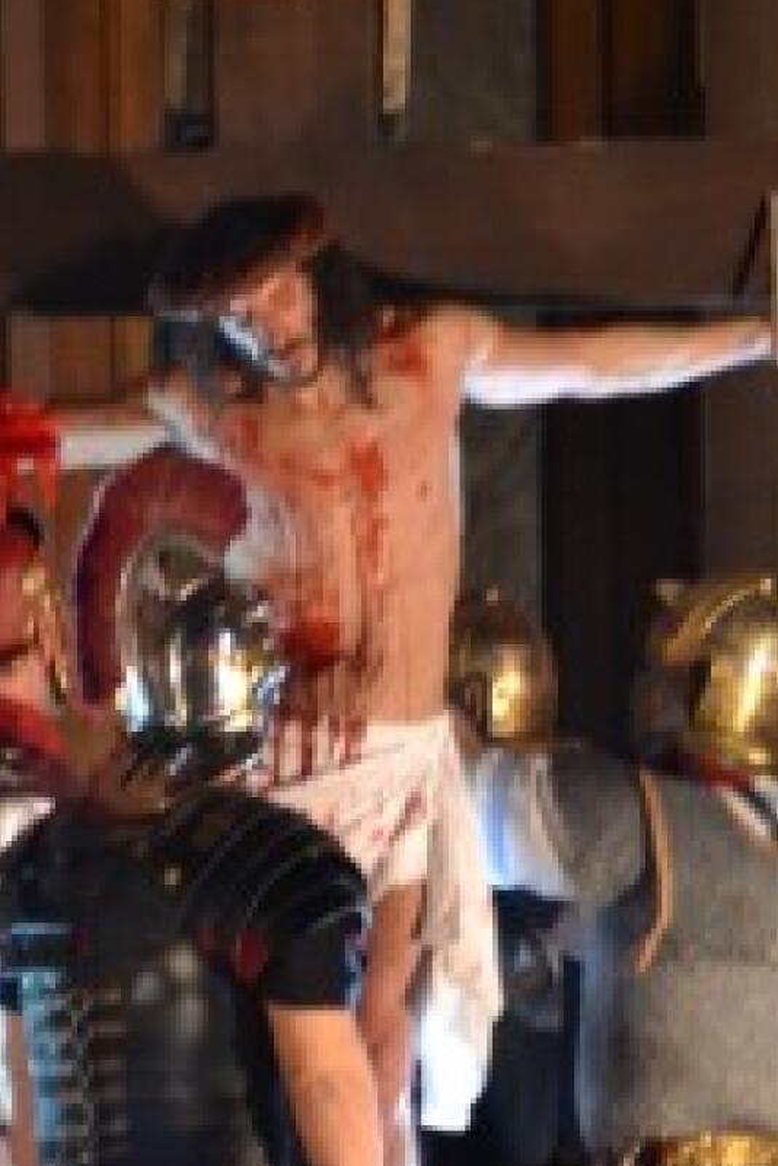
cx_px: 361
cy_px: 841
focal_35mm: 624
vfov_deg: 3.3
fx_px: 20213
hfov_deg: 2.2
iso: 3200
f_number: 5.6
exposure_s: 1/40
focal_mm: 185
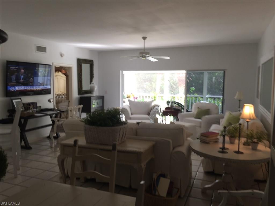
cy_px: 103
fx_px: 230
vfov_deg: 48.2
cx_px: 138
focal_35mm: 29
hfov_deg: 61.7
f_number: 2.2
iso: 32
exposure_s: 1/40
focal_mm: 4.15
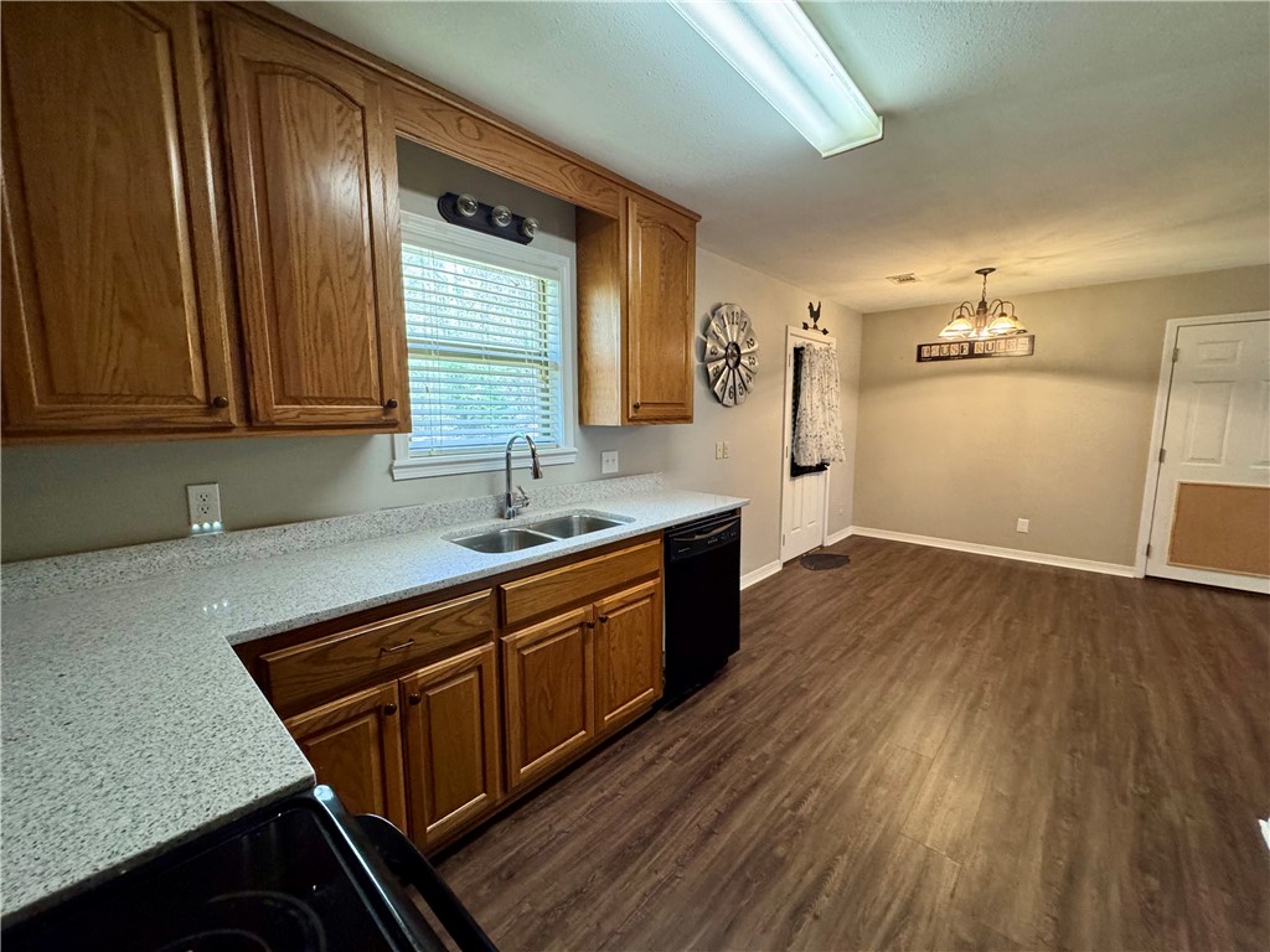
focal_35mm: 14
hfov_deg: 102.1
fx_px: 514
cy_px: 476
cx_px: 635
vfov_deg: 85.7
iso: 320
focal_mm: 2.22
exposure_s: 1/60
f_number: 2.2
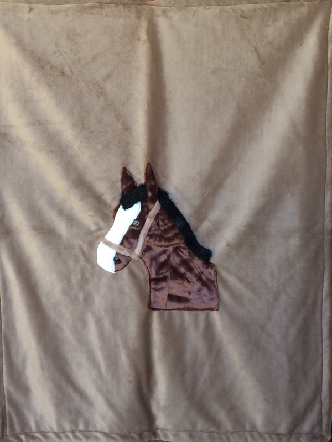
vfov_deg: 61.7
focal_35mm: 29
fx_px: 371
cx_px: 166
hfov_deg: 48.2
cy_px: 221
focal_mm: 4.15
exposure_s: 1/120
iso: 64
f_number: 2.2
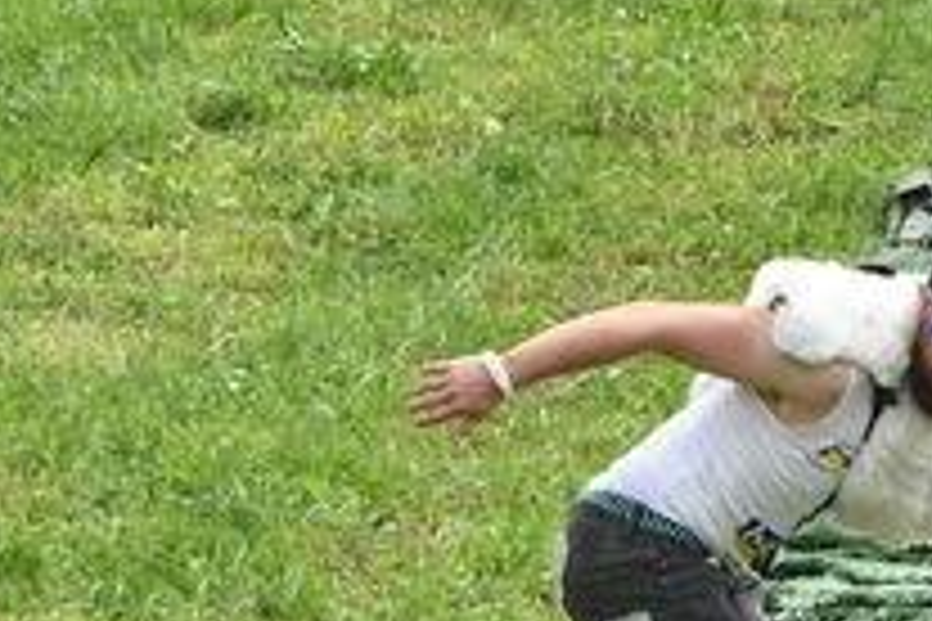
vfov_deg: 1.4
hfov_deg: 2.1
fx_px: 25550
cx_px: 558
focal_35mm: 987
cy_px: 592
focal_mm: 170
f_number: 13
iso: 500
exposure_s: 1/400
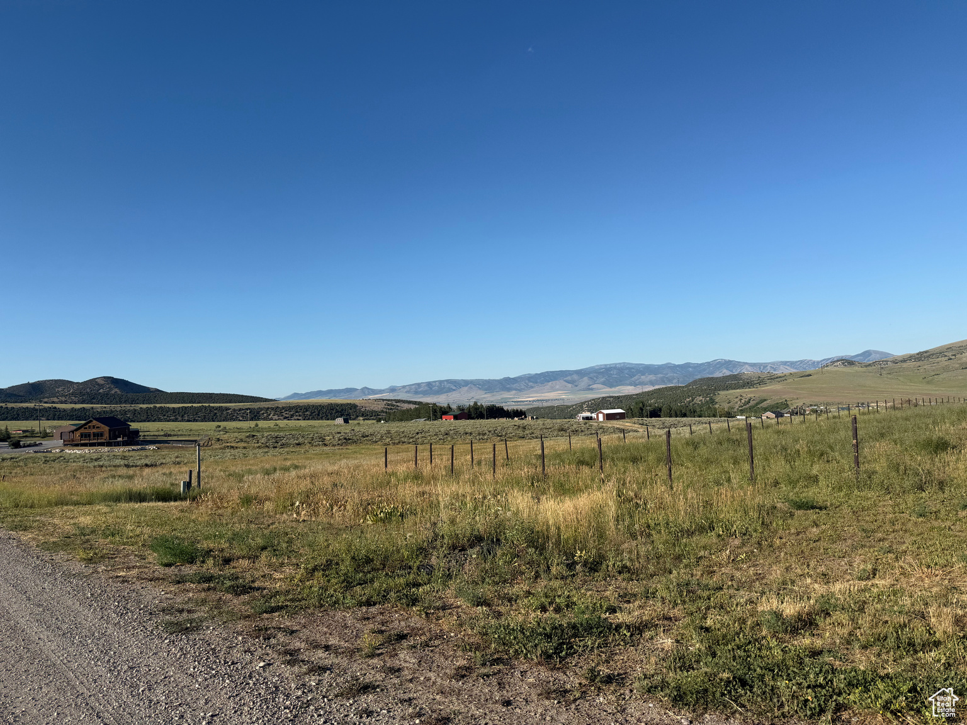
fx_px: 670
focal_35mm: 24
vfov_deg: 56.8
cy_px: 362
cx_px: 484
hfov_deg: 71.6
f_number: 1.78
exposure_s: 1/4975
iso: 80
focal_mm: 6.76
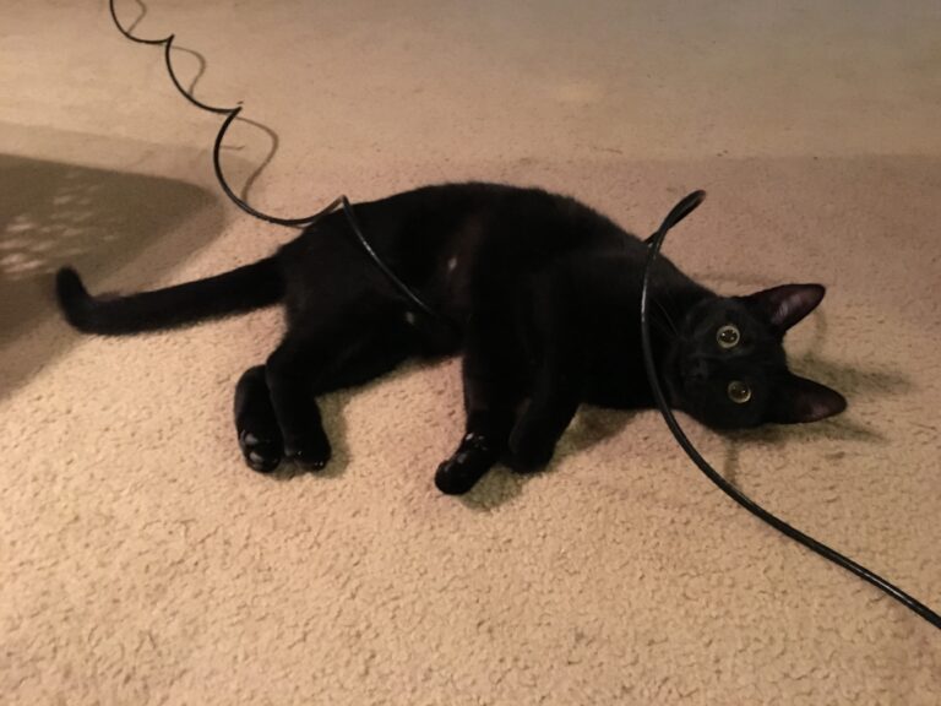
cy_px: 353
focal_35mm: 29
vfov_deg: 48.2
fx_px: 788
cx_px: 470
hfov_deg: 61.7
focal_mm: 4.15
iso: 640
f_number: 2.2
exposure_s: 1/15
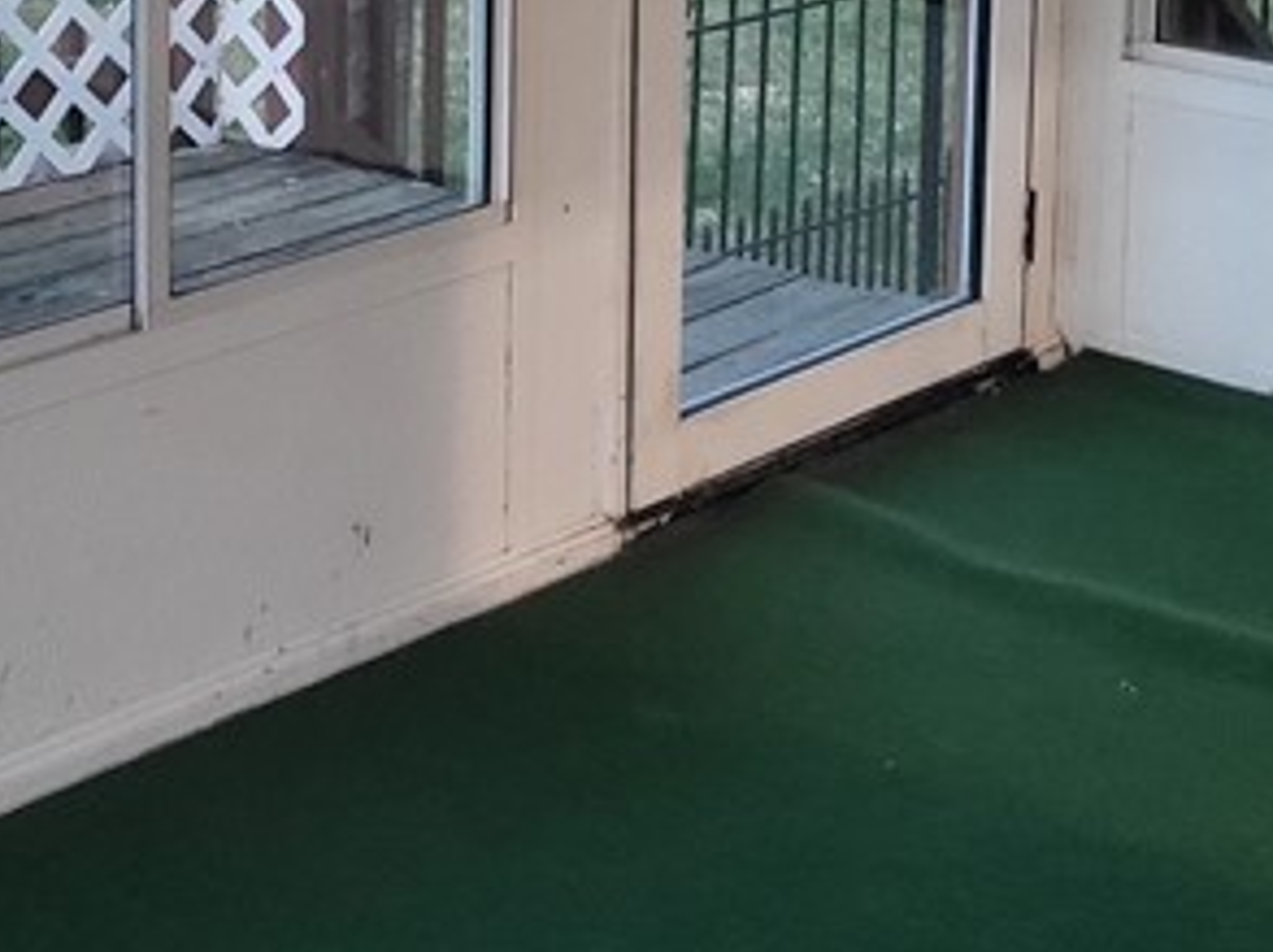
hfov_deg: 21.4
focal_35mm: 91
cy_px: -156
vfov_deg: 15.7
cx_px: 348
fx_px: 3342
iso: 500
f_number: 1.8
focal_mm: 5.4
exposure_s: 1/20
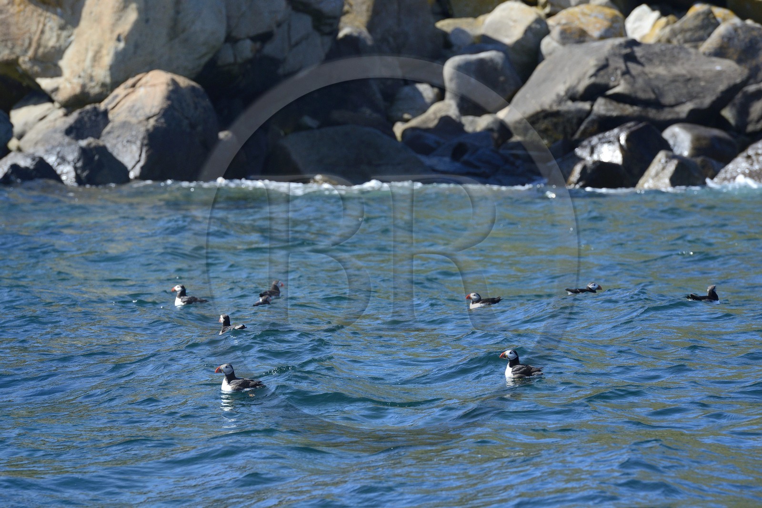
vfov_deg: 6.9
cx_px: 381
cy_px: 254
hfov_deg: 10.3
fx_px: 4232
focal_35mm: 200
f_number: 7.1
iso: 800
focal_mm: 200
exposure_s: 1/1600
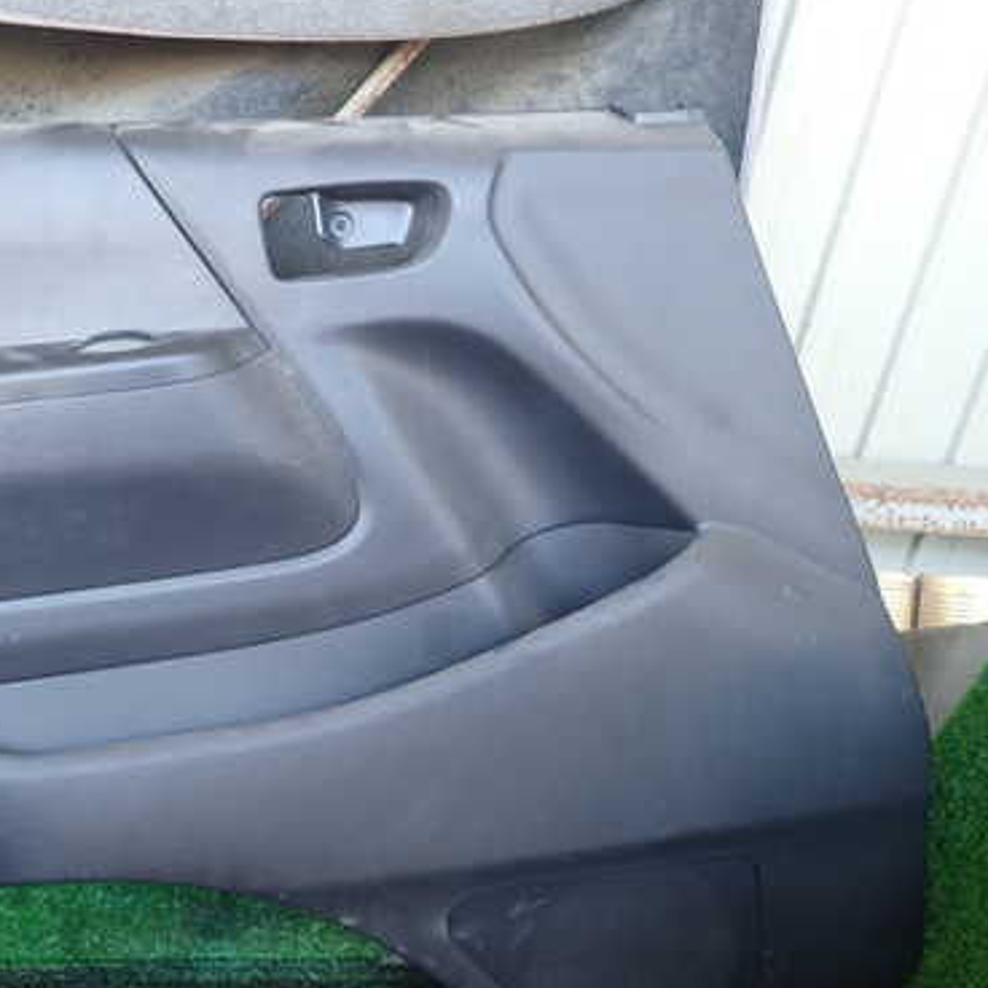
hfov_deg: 44.2
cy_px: 545
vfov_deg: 46.0
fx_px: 1162
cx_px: 226
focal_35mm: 36
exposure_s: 1/50
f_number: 2
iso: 200
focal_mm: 4.5
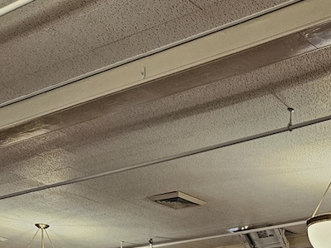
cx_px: 323
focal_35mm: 74
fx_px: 707
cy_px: 374
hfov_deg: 25.2
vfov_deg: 17.8
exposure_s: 1/120
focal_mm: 5.4
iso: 250
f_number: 1.8
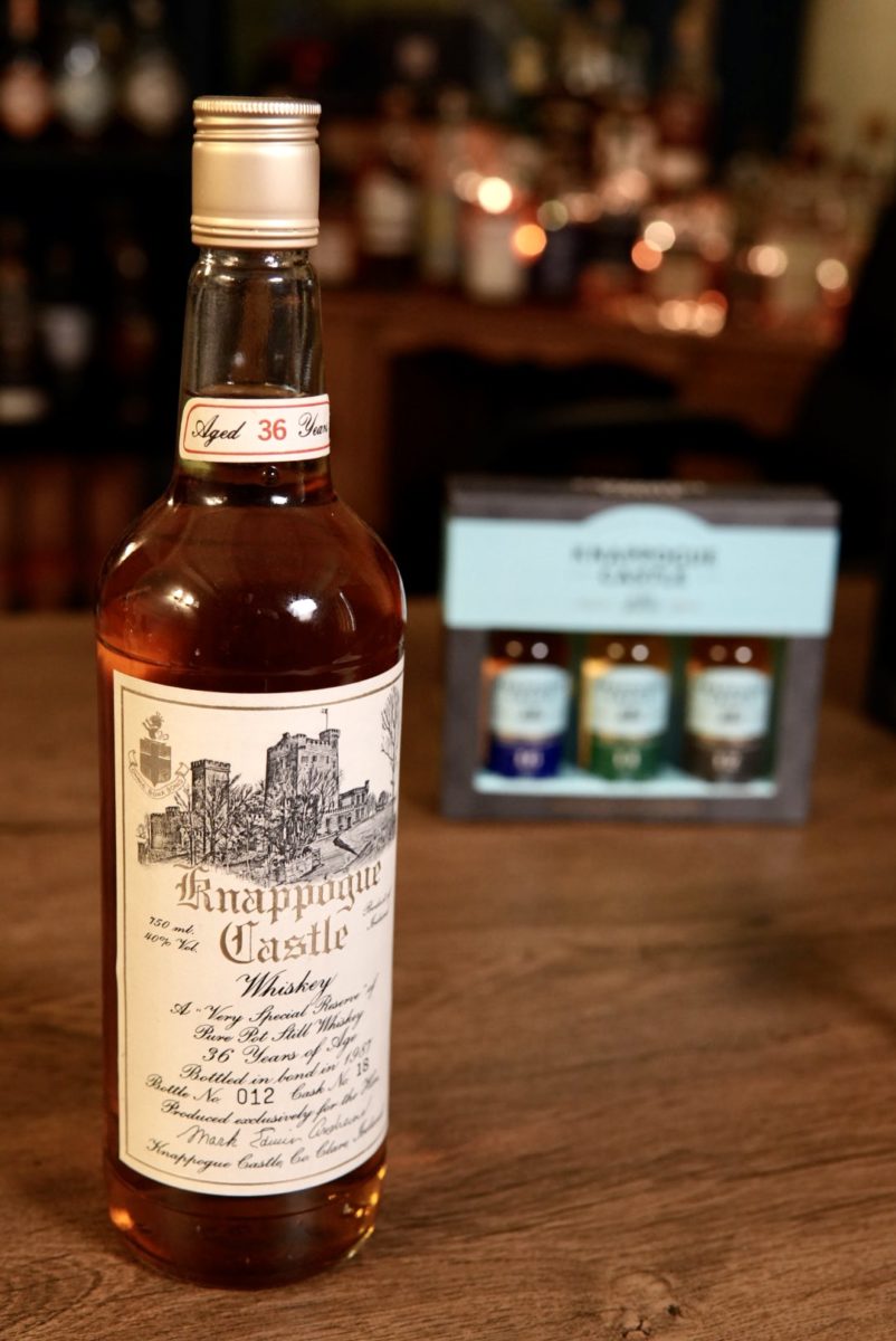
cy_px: 670
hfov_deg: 29.9
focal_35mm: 45
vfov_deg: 43.6
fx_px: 1677
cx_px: 448
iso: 1250
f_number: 3.5
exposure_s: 1/50
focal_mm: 30
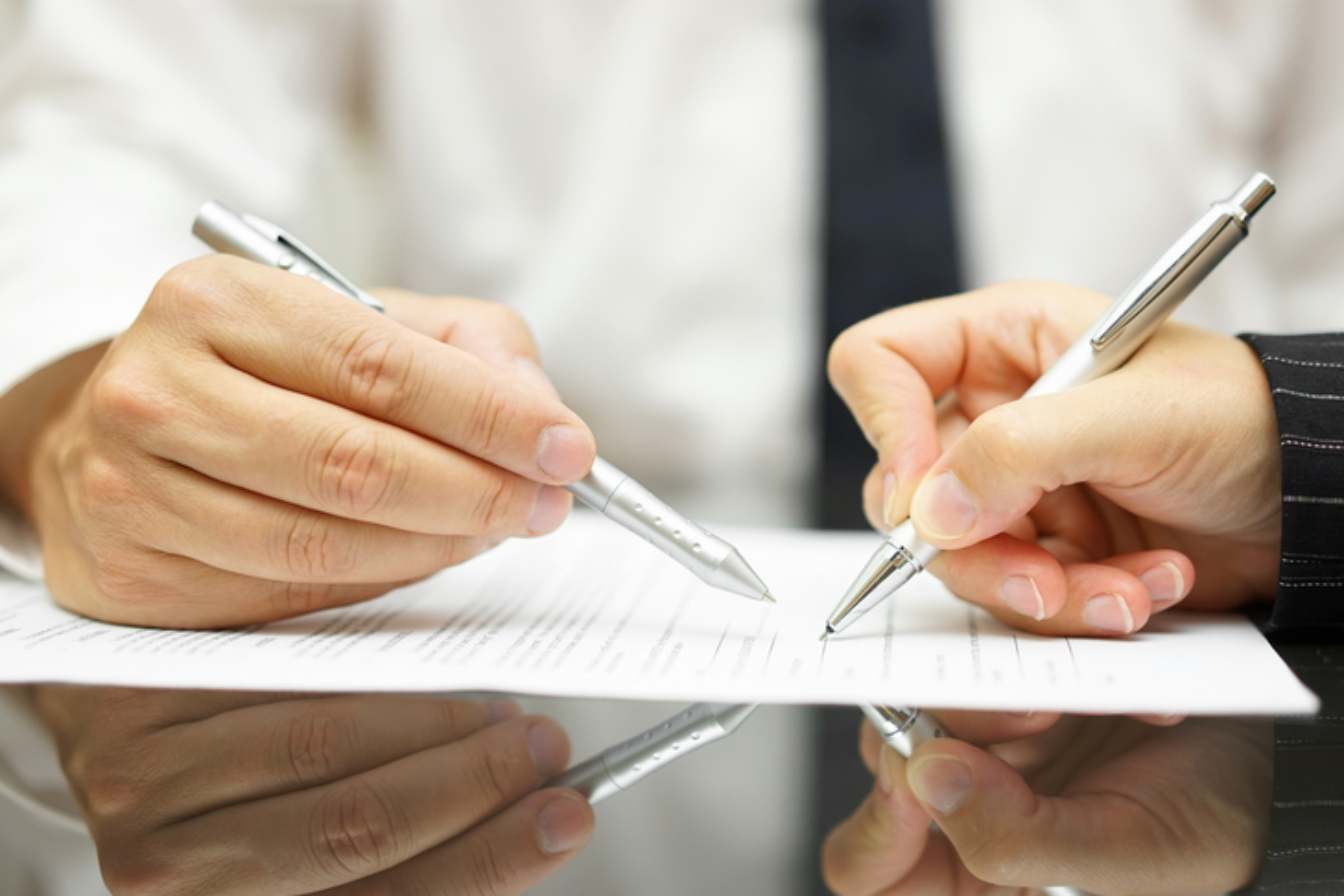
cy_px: 475
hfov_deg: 31.4
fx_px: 2389
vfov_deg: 21.2
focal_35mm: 64
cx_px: 704
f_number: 2
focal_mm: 55
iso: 200
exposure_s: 1/25
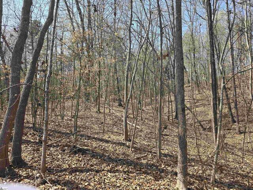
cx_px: 126
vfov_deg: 58.9
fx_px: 168
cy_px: 95
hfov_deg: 73.9
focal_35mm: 23
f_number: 1.7
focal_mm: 6.3
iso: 12
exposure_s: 1/344
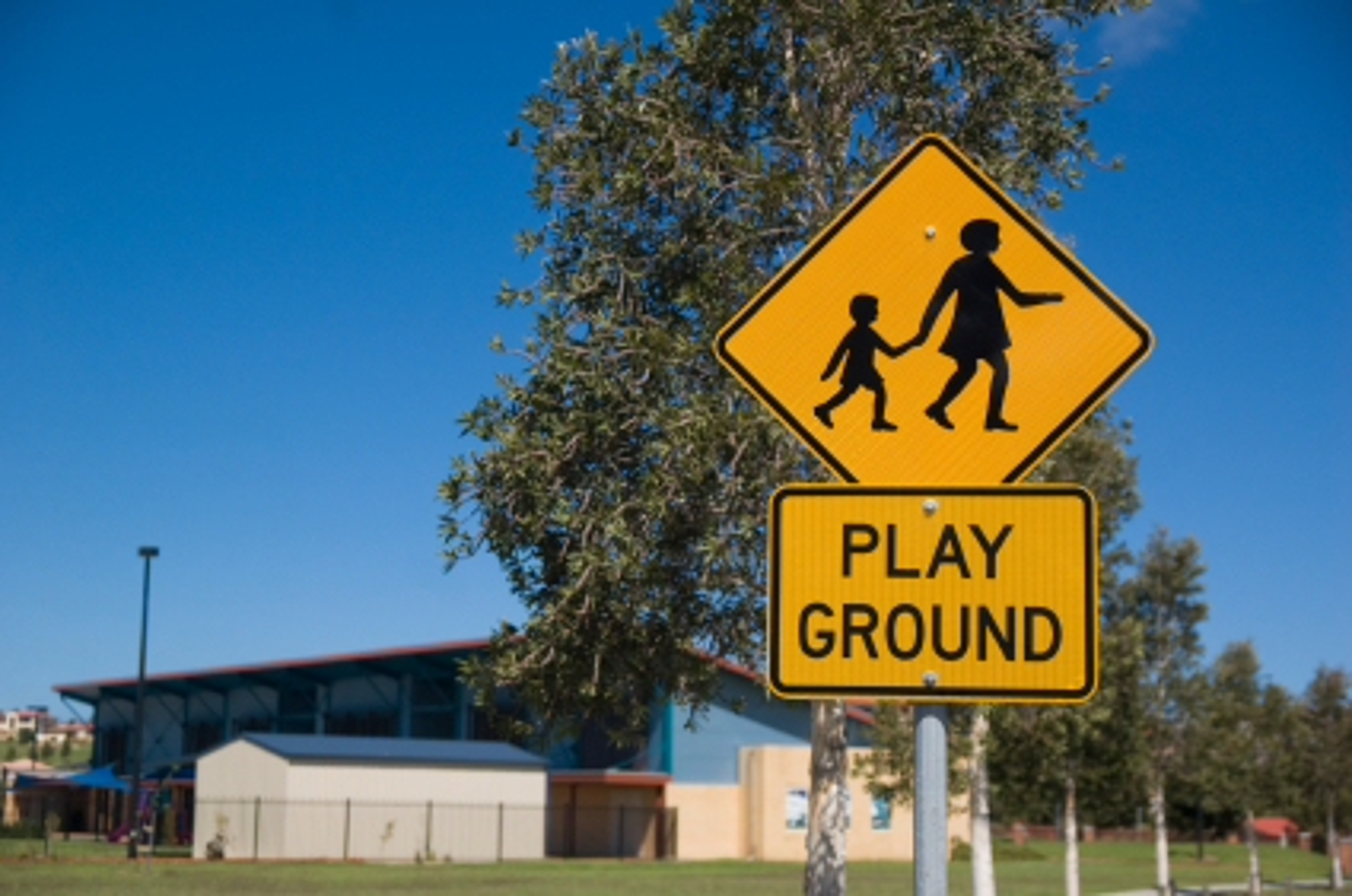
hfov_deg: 33.4
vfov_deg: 22.5
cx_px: 676
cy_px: 448
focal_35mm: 60
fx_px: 2250
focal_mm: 40
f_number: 4
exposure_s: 1/3200
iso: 200
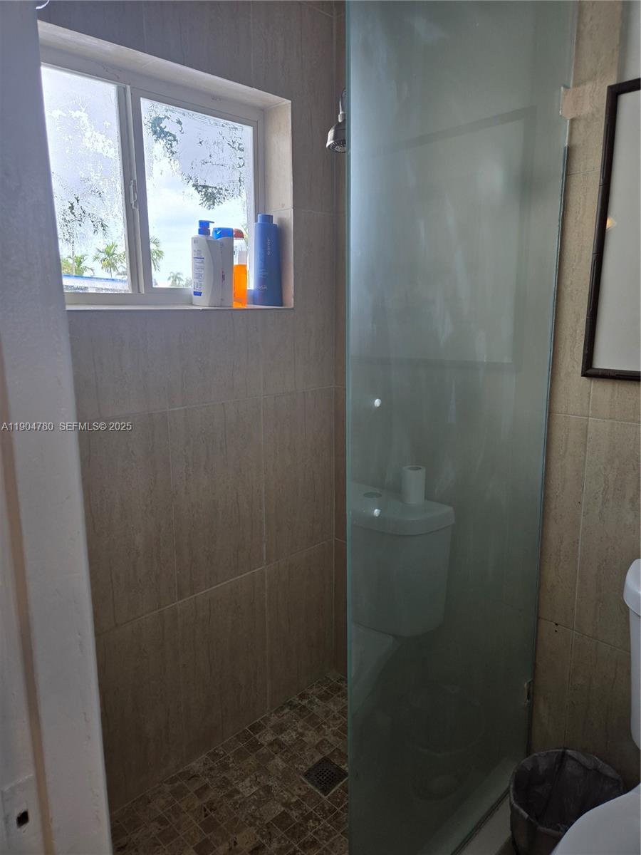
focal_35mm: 23
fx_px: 568
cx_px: 320
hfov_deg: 58.9
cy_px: 428
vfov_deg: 73.9
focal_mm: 5.4
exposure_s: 1/120
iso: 25
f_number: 1.8
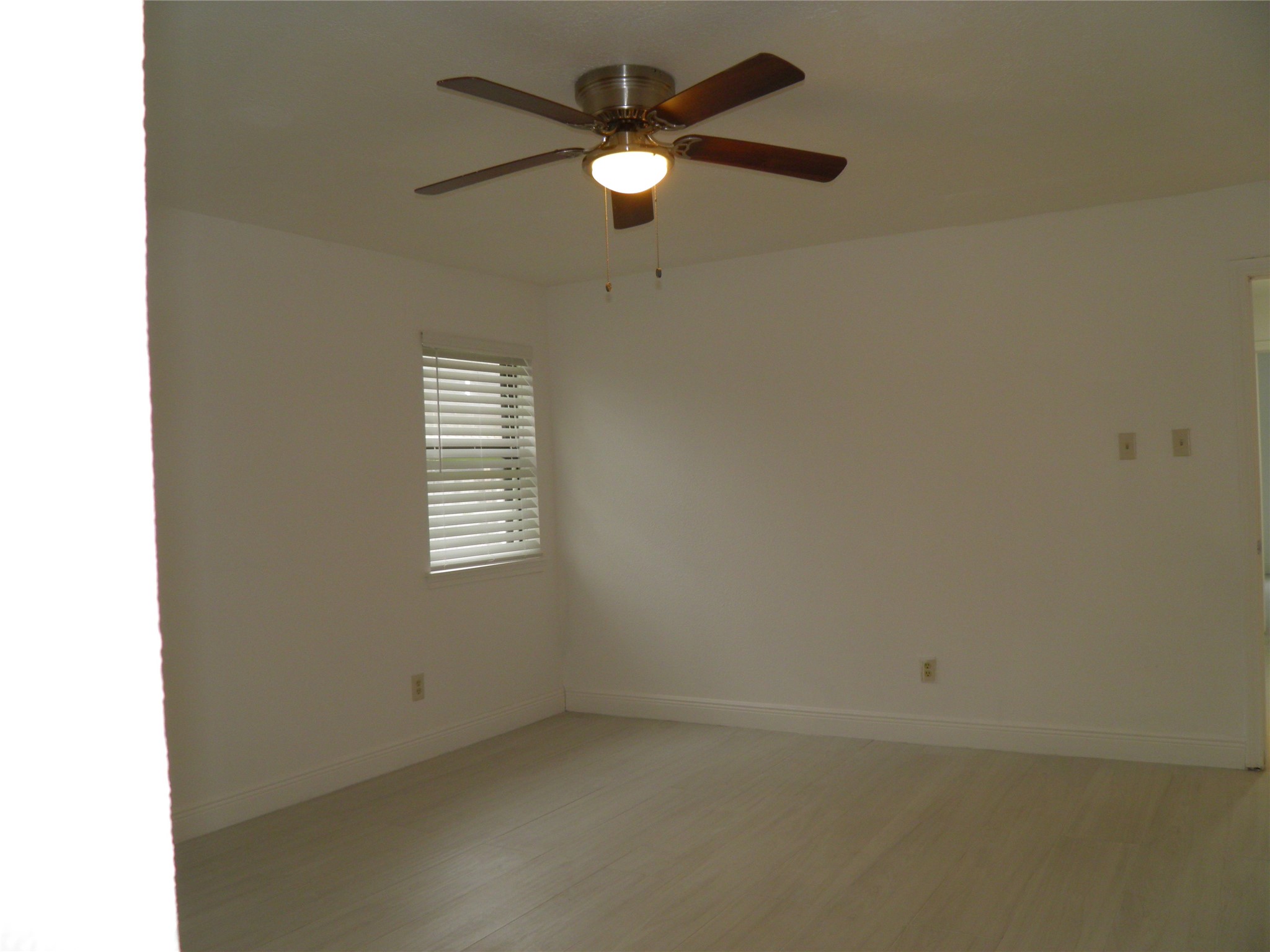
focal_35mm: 28
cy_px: 476
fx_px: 1027
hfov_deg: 63.4
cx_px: 635
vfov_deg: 49.7
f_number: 2.8
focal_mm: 4.9
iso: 100
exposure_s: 1/30
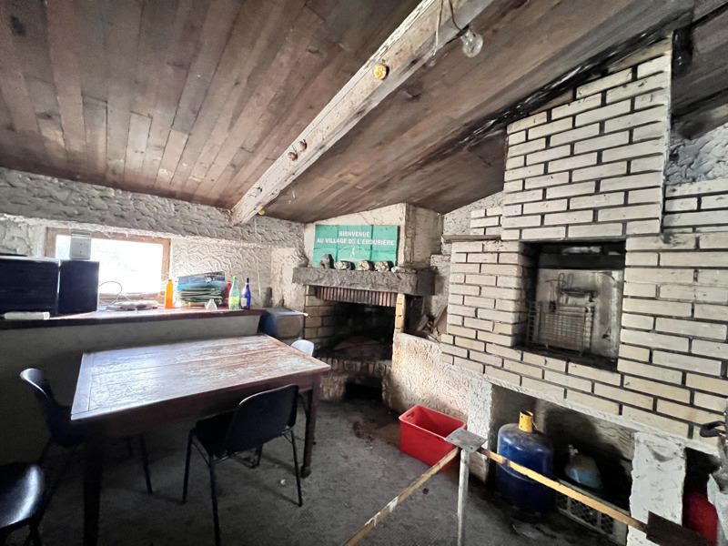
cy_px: 273
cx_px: 364
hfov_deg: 106.2
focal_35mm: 13
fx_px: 273
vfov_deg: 89.9
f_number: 1.8
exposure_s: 1/41
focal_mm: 1.57
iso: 1000
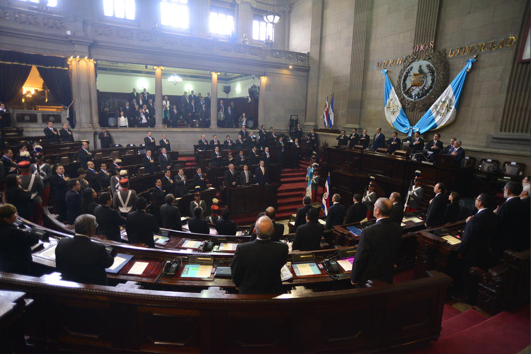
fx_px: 295
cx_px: 266
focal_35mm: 20
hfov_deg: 84.0
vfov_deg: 62.0
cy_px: 177
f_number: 2.8
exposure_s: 1/125
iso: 1250
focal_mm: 20
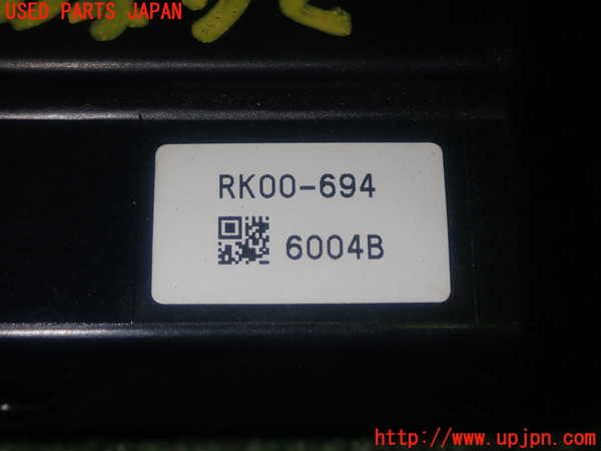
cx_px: 300
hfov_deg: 25.3
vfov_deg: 19.1
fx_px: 1337
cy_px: 226
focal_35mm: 77
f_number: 13
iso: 200
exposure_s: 1/80
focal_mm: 13.65
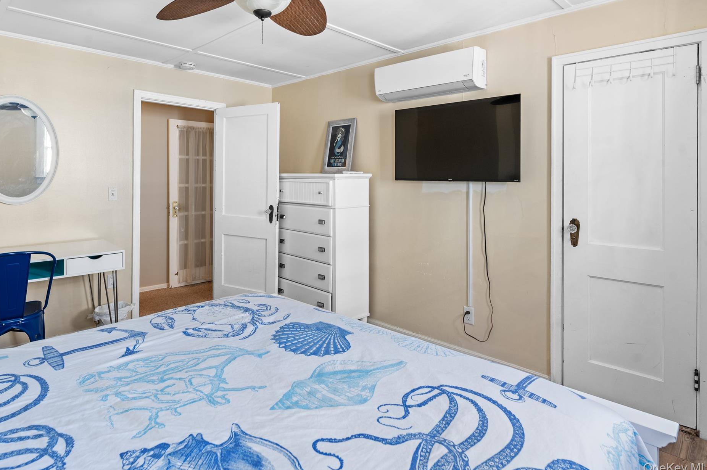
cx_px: 330
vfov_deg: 59.3
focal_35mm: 21
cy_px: 217
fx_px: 412
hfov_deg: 81.1
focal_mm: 19
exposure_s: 1/5
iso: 320
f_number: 7.1
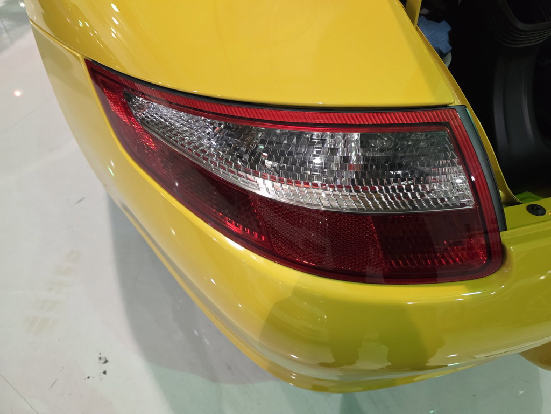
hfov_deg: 73.9
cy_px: 207
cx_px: 276
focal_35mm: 23
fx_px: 366
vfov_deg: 58.9
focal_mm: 6.3
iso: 640
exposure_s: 1/120
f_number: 1.7
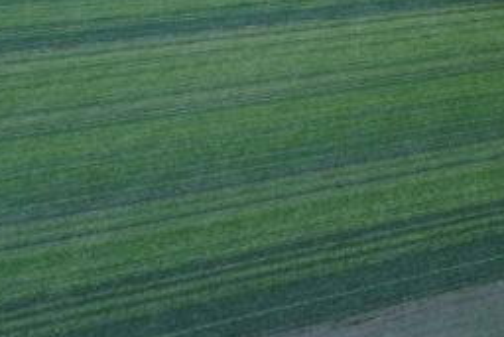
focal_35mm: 96
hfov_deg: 17.1
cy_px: -310
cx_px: 931
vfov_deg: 12.7
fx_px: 1345
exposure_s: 1/250
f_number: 8
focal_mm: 16
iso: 100
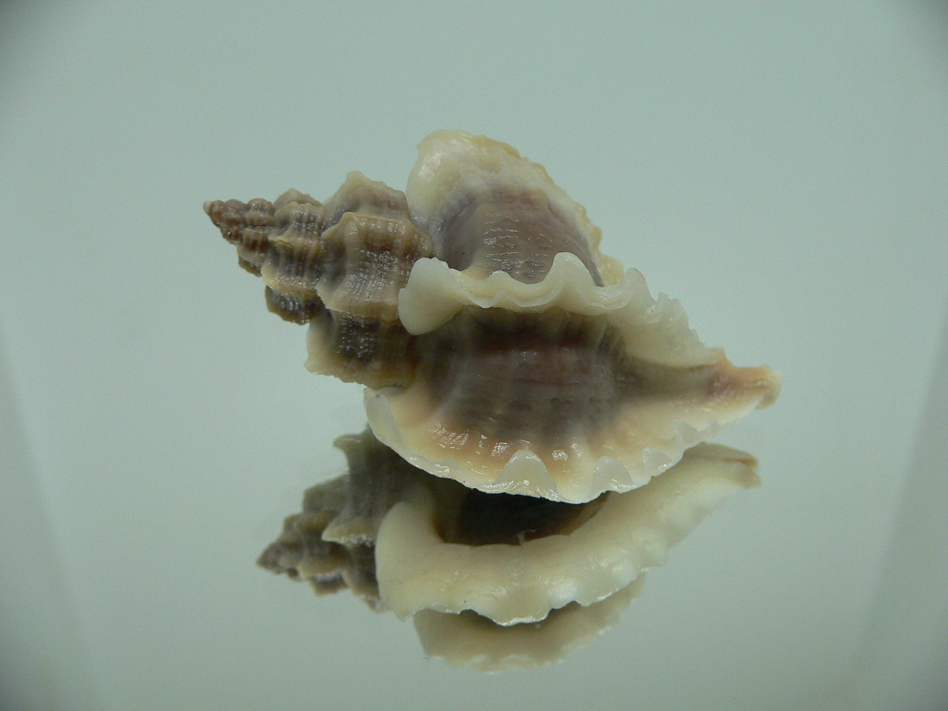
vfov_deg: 40.7
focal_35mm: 35
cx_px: 474
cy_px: 356
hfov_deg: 52.6
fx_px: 959
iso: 150
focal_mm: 4.6
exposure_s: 1/60
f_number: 2.8
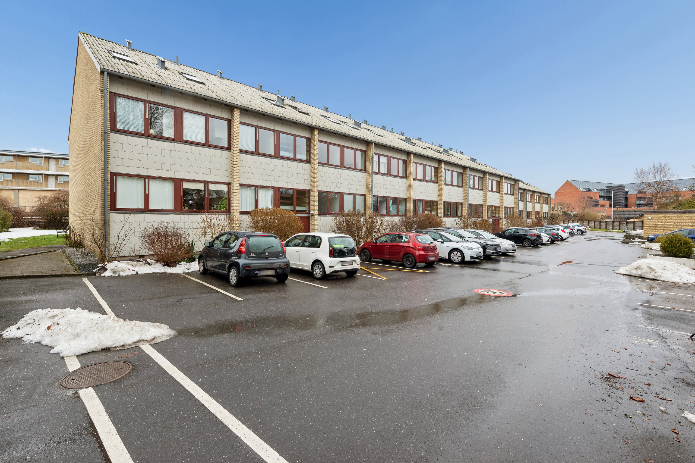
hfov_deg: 93.3
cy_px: 232
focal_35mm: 17
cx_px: 348
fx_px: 328
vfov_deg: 70.4
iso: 200
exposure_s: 1/60
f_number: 10
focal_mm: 17
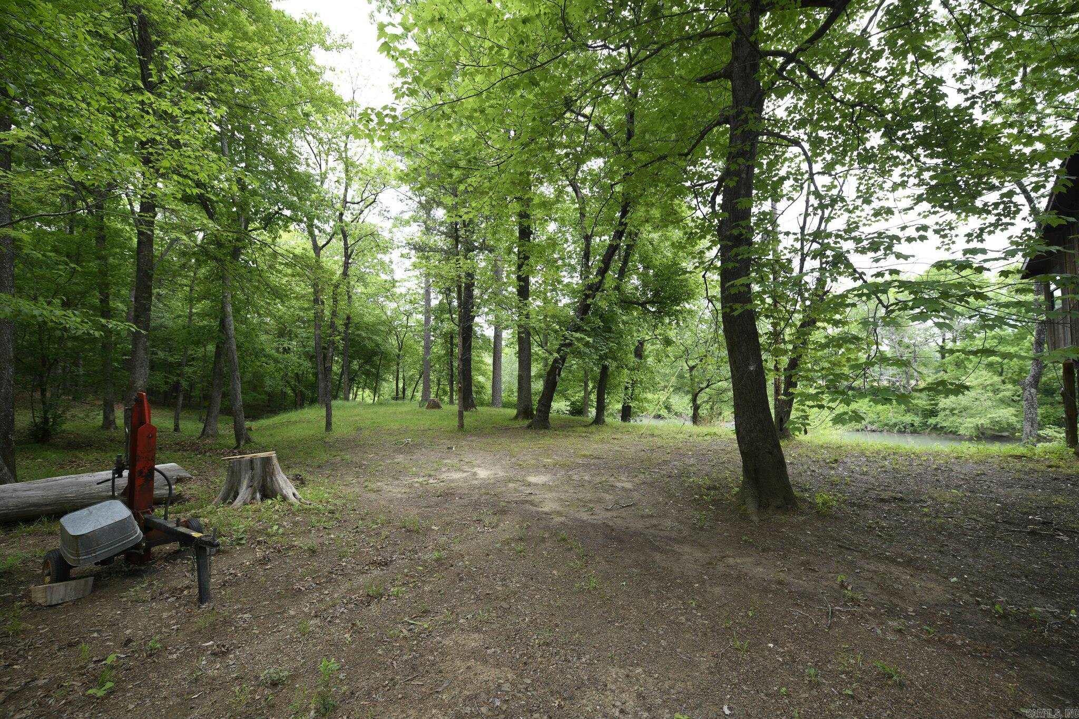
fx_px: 420
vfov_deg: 81.2
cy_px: 360
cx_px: 540
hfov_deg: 104.3
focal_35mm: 14
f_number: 4
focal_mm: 14
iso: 64
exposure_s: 1/60
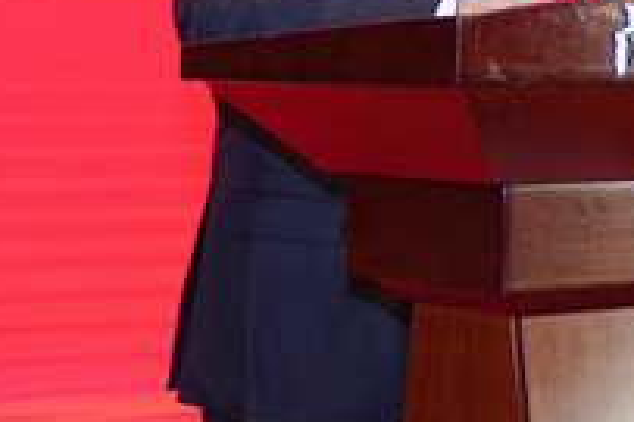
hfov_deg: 14.2
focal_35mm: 134
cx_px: 981
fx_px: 2358
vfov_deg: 10.2
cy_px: 36
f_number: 2.8
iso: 800
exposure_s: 1/200
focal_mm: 34
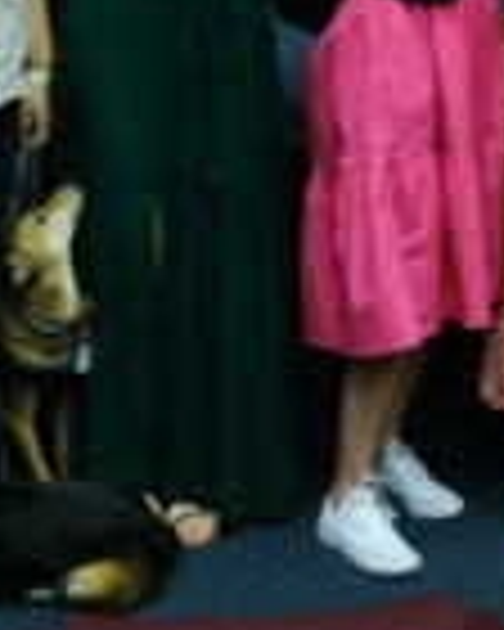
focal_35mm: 161
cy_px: -410
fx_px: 3002
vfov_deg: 11.3
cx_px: 531
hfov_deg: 9.5
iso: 640
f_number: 3.2
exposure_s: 1/30
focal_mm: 21.4
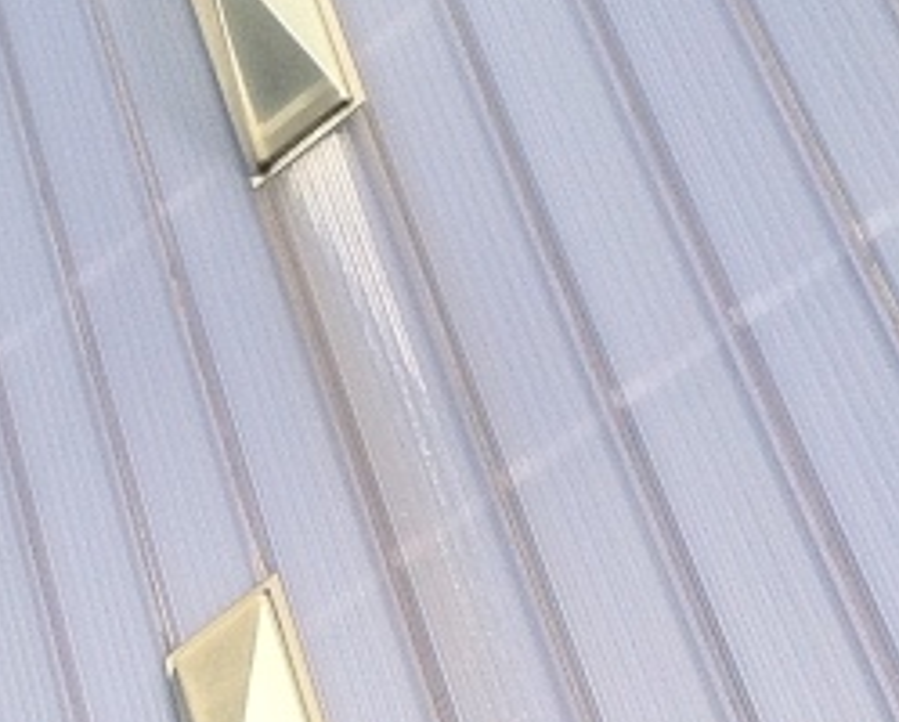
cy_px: 596
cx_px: 47
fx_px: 3731
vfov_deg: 11.0
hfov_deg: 13.6
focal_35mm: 140
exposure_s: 1/887
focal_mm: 3.85
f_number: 2.8
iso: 80
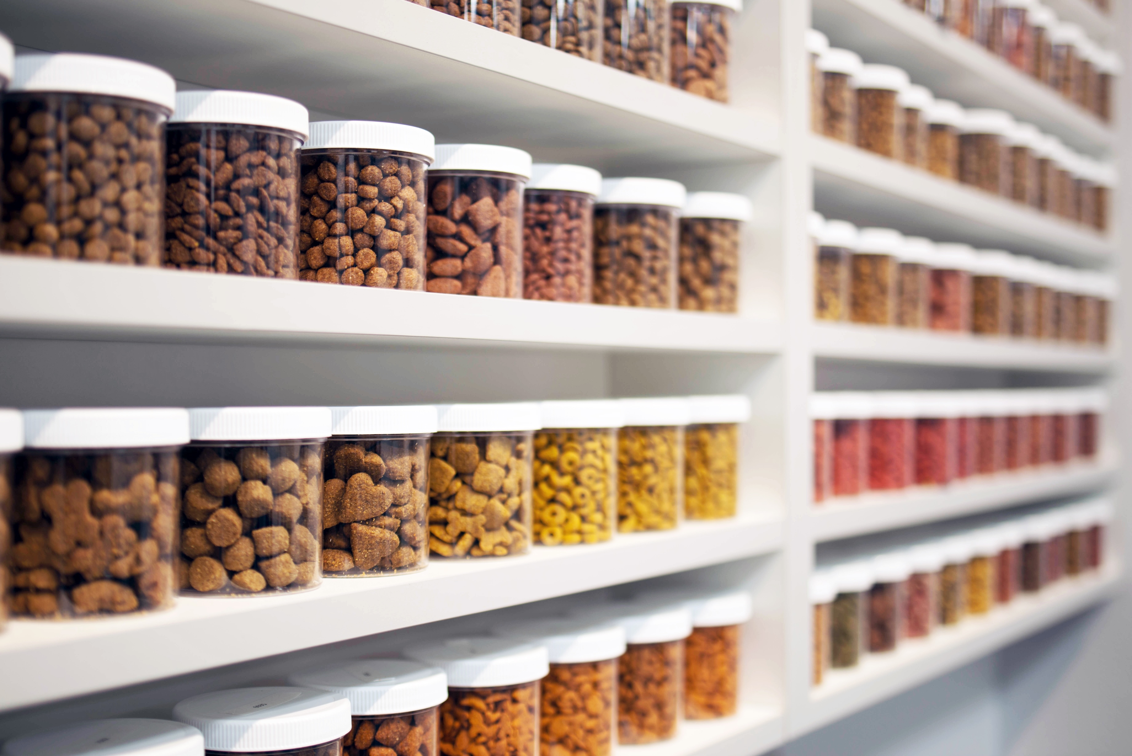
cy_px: 378
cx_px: 566
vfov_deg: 29.9
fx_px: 1415
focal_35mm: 45
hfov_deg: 43.6
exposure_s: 1/30
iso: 100
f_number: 3
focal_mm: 45
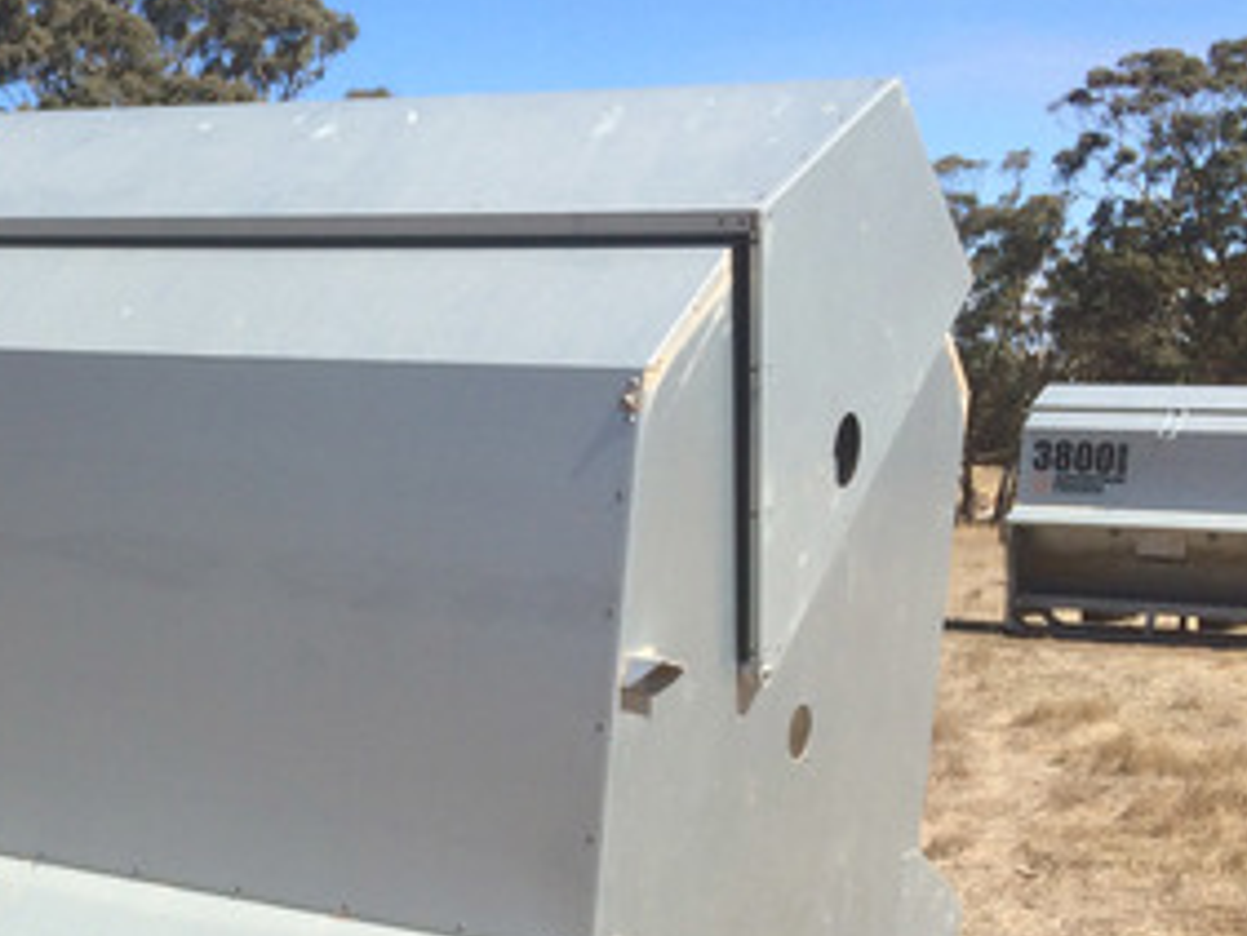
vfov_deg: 21.1
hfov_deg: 27.2
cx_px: 49
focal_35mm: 68
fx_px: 2451
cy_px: 849
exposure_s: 1/1709
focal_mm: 4.15
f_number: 2.2
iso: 32
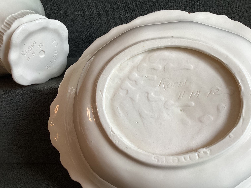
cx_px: 126
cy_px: 94
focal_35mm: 31
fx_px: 225
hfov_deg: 58.3
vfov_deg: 45.4
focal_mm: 3.3
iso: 80
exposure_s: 1/100
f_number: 2.4
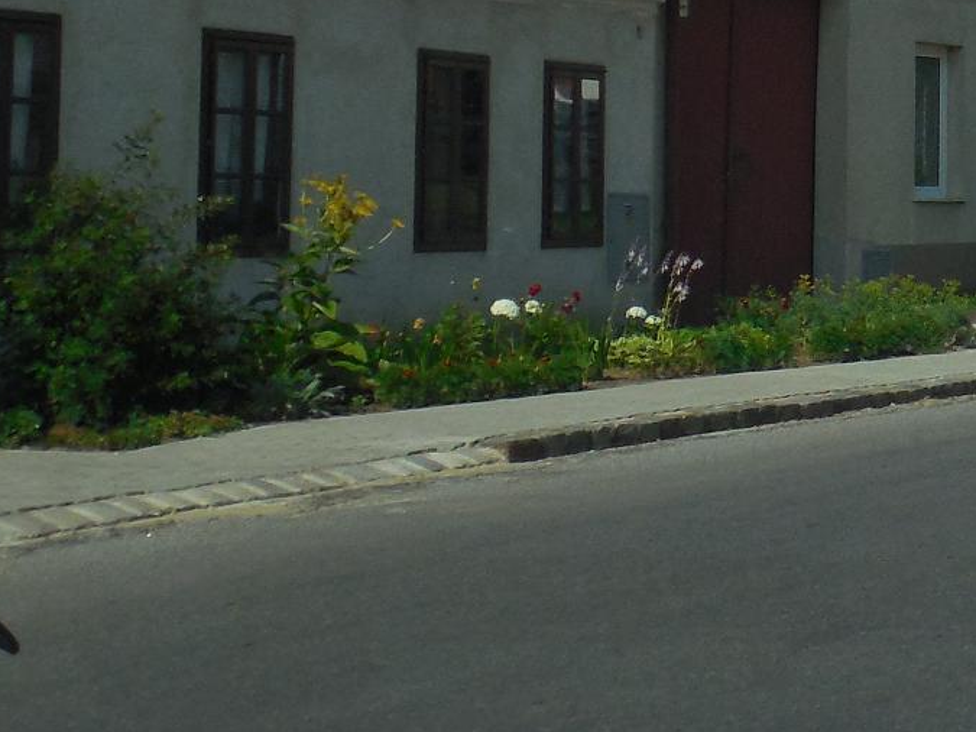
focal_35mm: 116
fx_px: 3270
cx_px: 1653
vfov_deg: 12.5
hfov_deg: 15.1
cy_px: -97
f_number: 3.9
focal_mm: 6
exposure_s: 1/1600
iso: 125
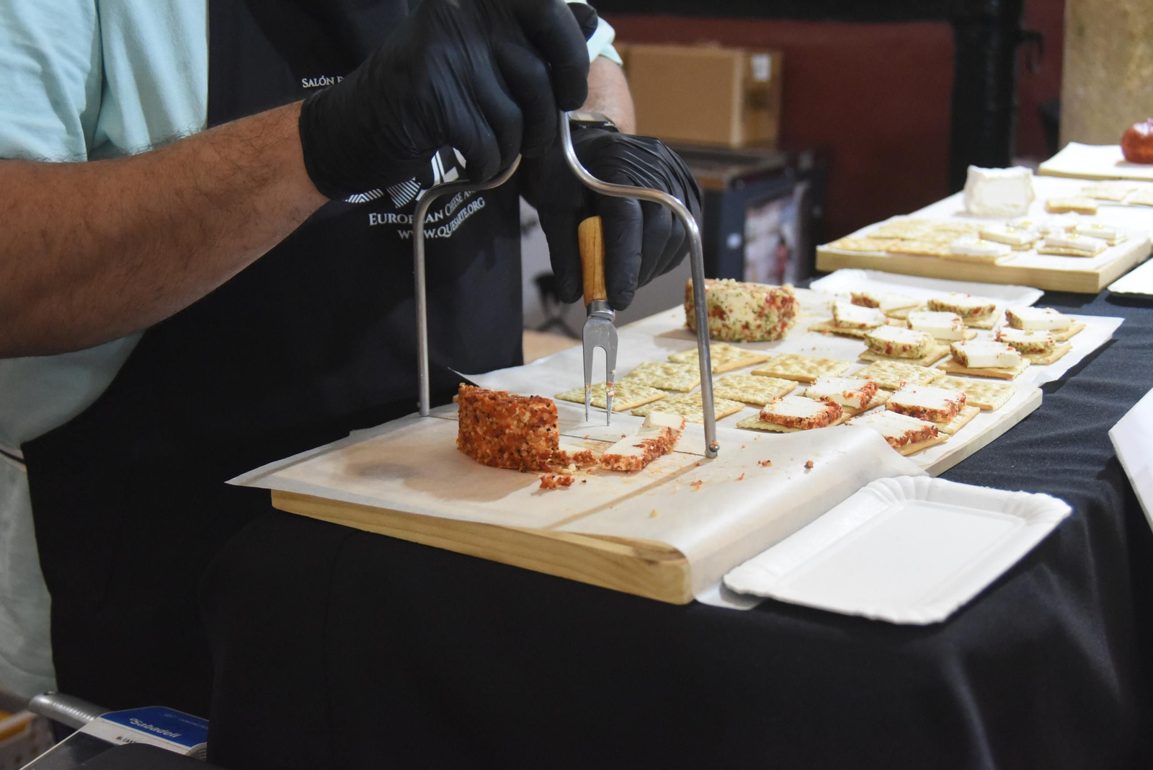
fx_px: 1666
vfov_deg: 26.0
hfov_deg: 38.2
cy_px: 385
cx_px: 576
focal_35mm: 52
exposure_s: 1/200
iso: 7200
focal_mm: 52
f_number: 8
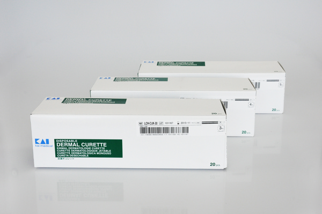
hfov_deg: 35.1
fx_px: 509
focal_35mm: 57
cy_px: 107
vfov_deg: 23.7
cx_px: 161
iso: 800
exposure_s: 1/500
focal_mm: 38
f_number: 11
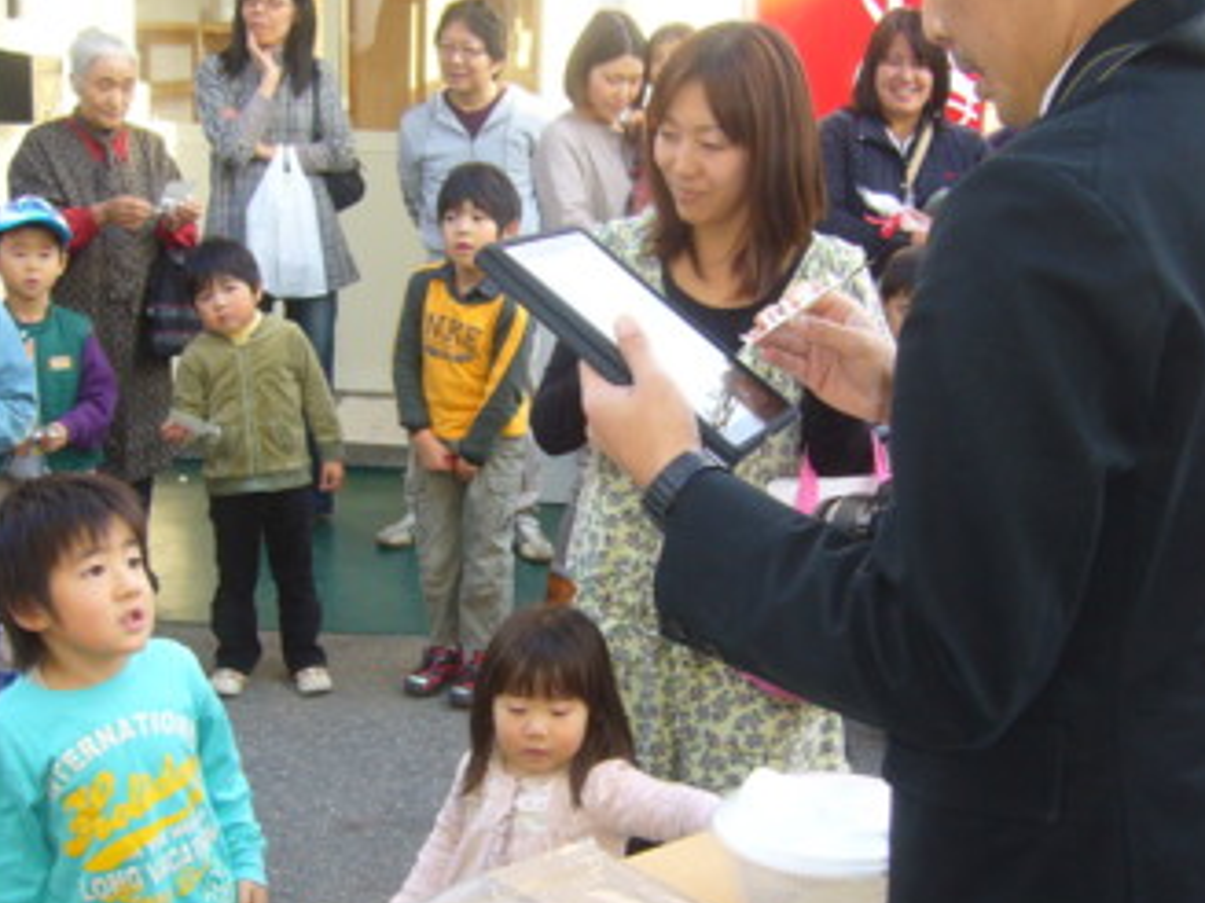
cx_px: 610
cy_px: 488
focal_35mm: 48
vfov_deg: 30.3
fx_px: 1671
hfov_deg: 39.7
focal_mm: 5.8
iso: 80
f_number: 2.8
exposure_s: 1/60
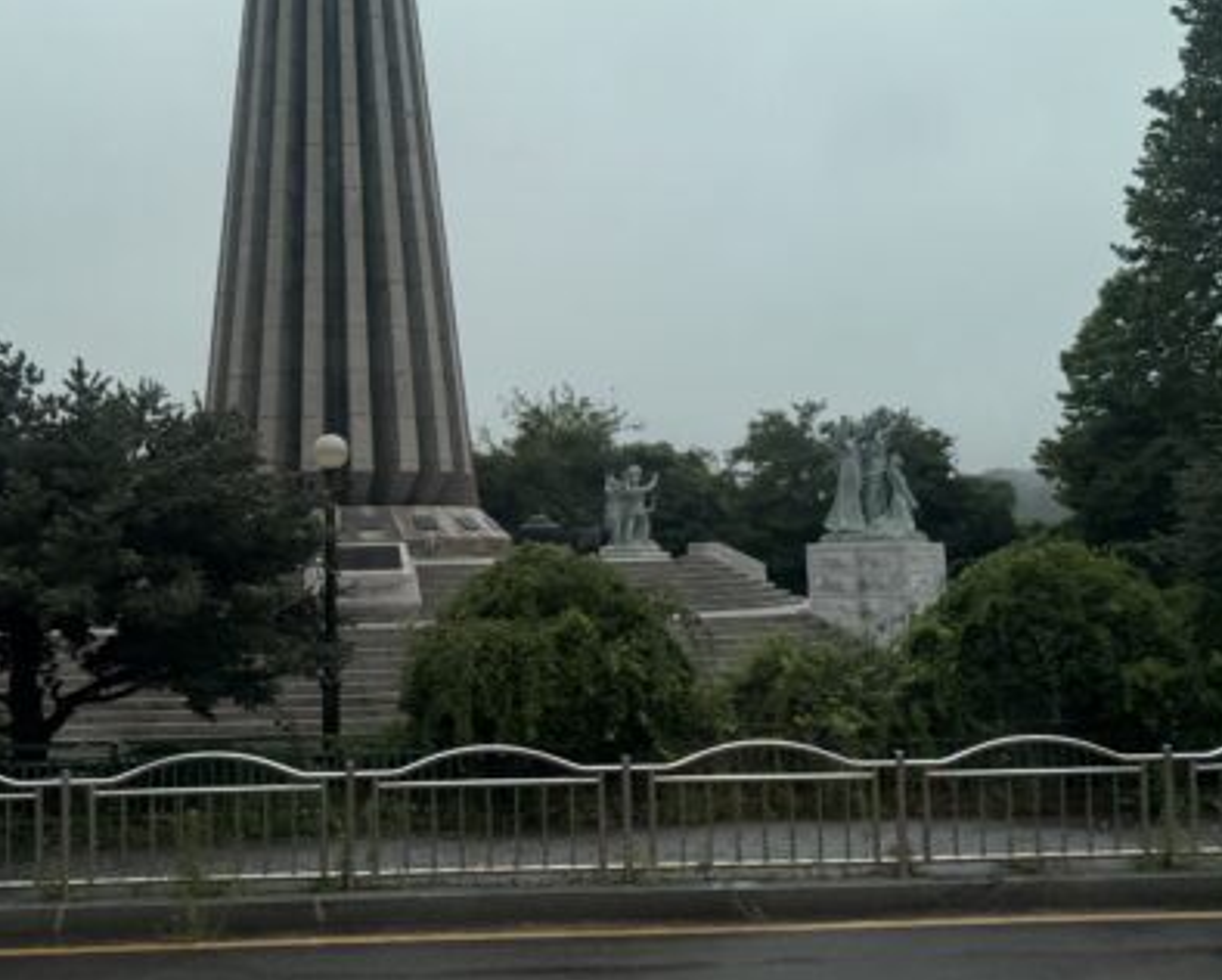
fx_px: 1484
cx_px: 444
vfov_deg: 36.4
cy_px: 375
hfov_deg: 44.3
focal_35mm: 41
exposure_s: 1/438
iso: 80
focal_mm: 6.76
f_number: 1.78
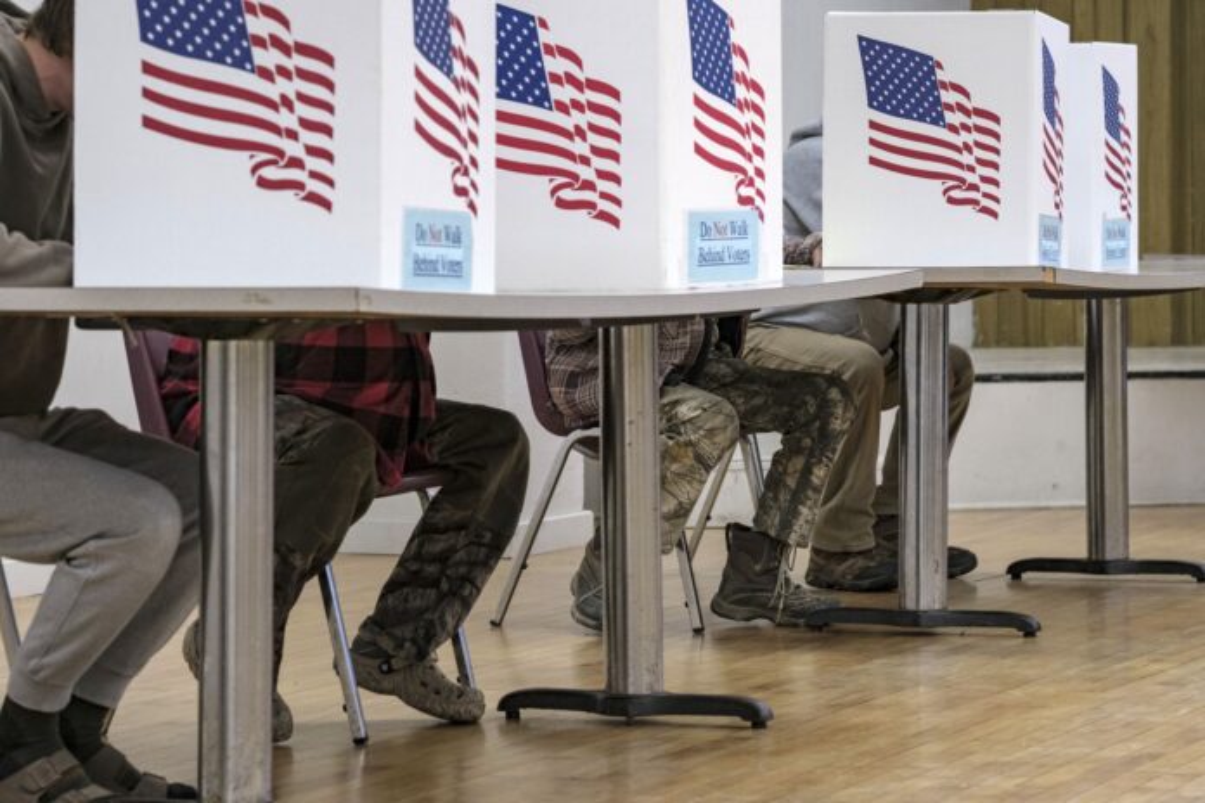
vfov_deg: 10.2
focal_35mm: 135
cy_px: 402
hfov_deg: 15.2
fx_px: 4518
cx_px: 602
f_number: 5.6
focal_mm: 90
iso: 3200
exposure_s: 1/160
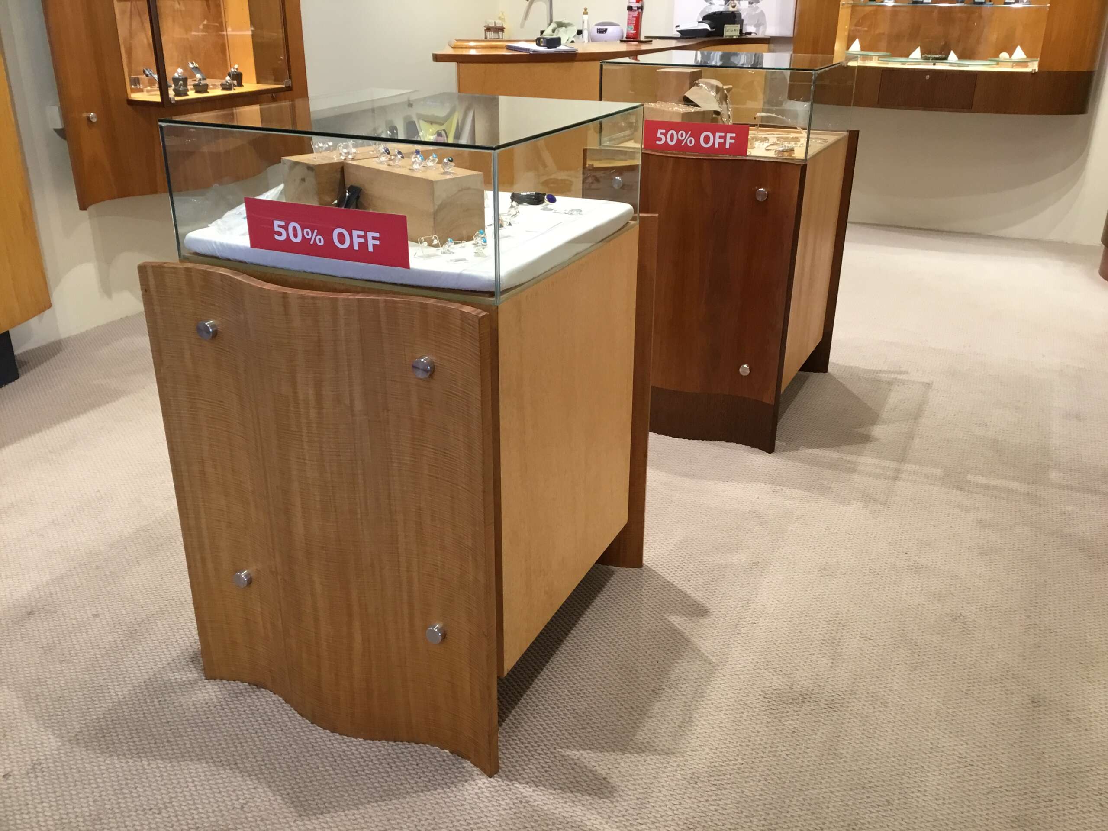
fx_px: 992
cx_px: 554
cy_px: 416
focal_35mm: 31
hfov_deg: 58.4
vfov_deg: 45.4
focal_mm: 3.3
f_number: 2.4
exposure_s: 1/33
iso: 100
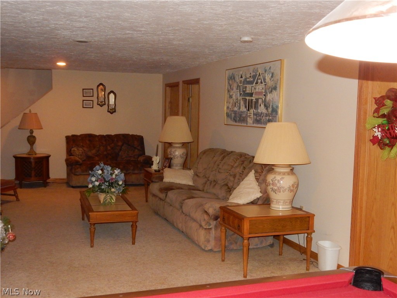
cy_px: 149
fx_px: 493
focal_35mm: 43
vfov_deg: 33.6
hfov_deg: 43.9
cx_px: 198
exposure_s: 1/30
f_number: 4.2
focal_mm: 7.6
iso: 900
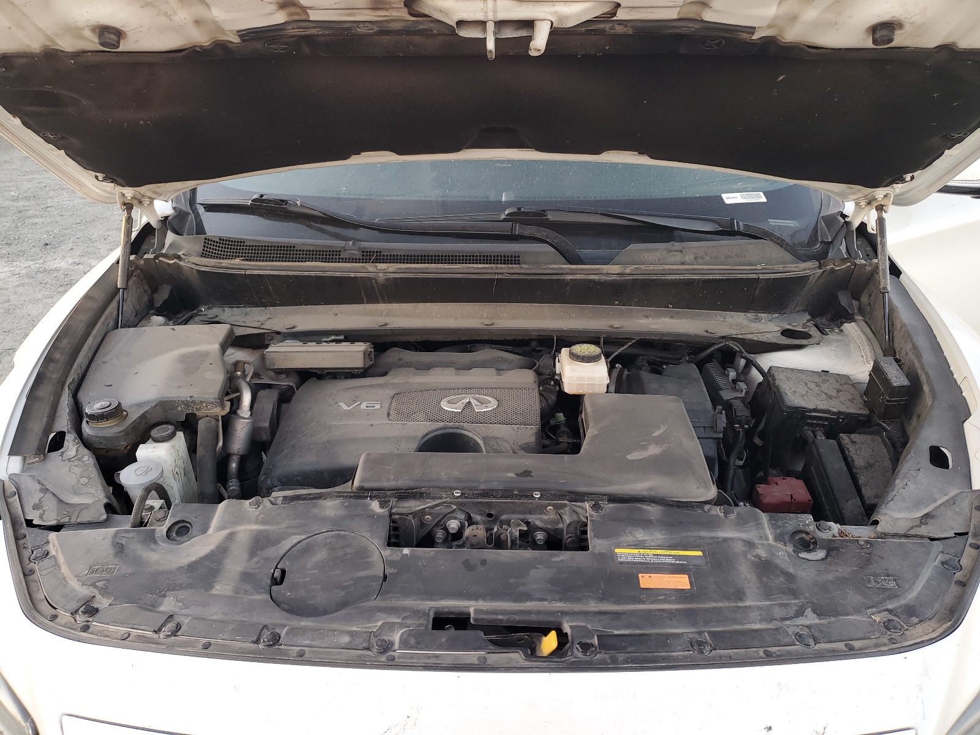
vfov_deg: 53.1
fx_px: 736
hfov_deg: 67.3
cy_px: 368
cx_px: 490
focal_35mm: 26
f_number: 1.5
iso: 51
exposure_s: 1/60.2
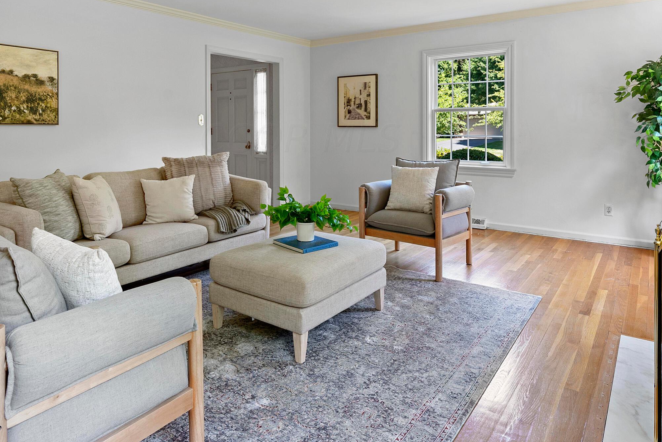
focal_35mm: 24
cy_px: 138
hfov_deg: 73.6
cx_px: 300
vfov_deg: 51.9
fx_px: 441
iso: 640
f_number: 9
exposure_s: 1/5
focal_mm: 16
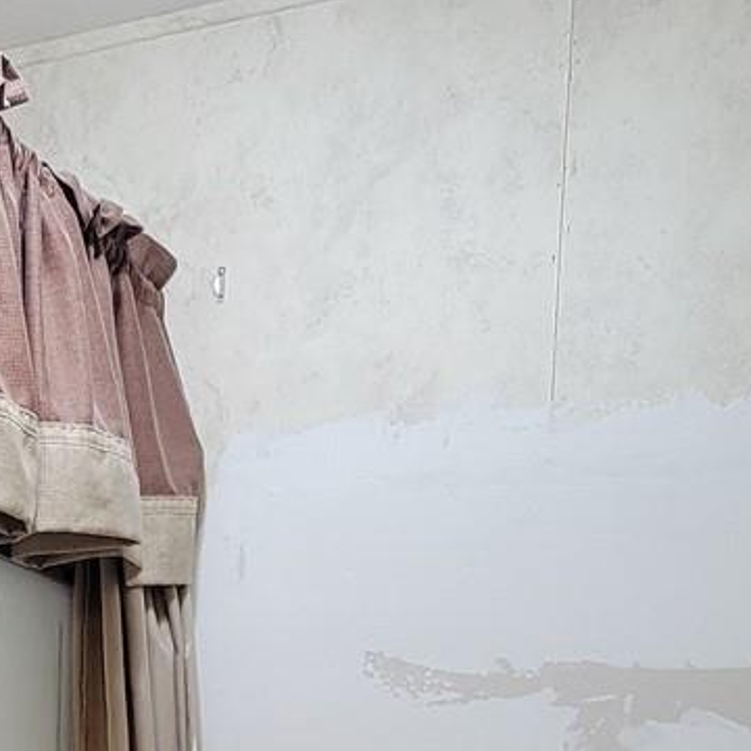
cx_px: 40
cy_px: 951
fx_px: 1252
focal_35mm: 51
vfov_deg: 28.1
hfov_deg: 31.4
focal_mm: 2.2
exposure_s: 1/60
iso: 320
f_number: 2.2
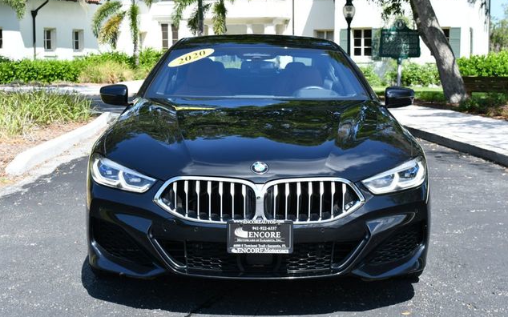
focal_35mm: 70
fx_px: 969
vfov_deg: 18.6
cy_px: 159
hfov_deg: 29.4
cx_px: 254
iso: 160
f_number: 8
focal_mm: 34
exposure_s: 1/250
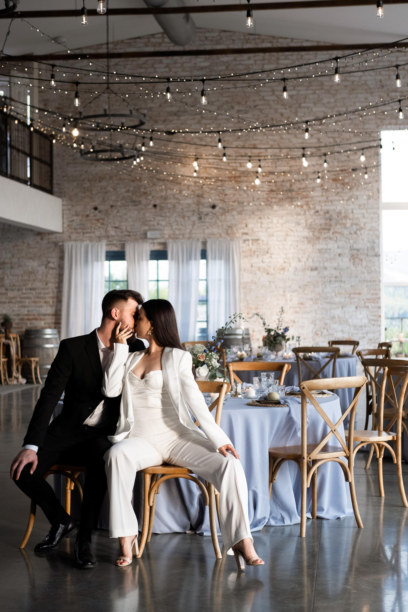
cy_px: 306
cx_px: 204
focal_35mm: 53
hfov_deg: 25.5
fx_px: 901
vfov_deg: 37.5
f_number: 2
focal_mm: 35
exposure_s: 1/500
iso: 640
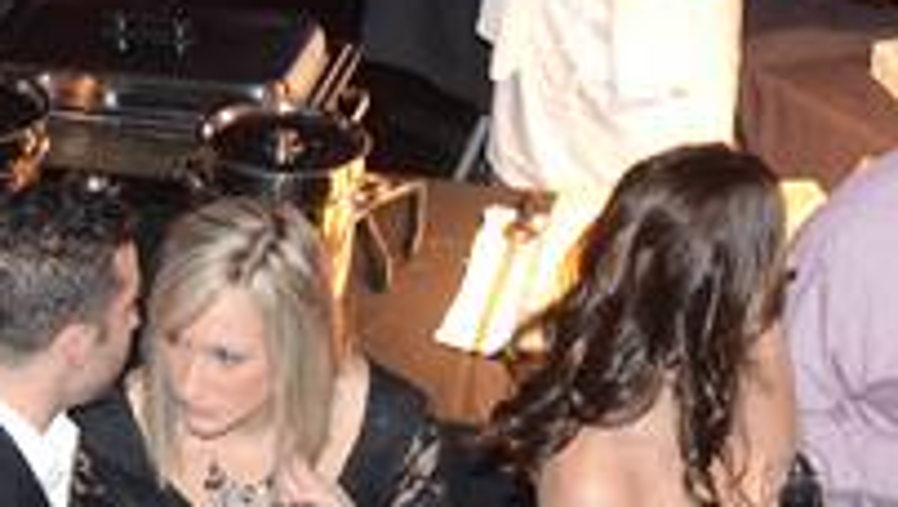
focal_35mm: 213
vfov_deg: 5.7
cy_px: 320
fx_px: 5076
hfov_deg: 10.1
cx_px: 418
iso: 1250
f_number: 4
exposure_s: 1/40
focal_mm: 50
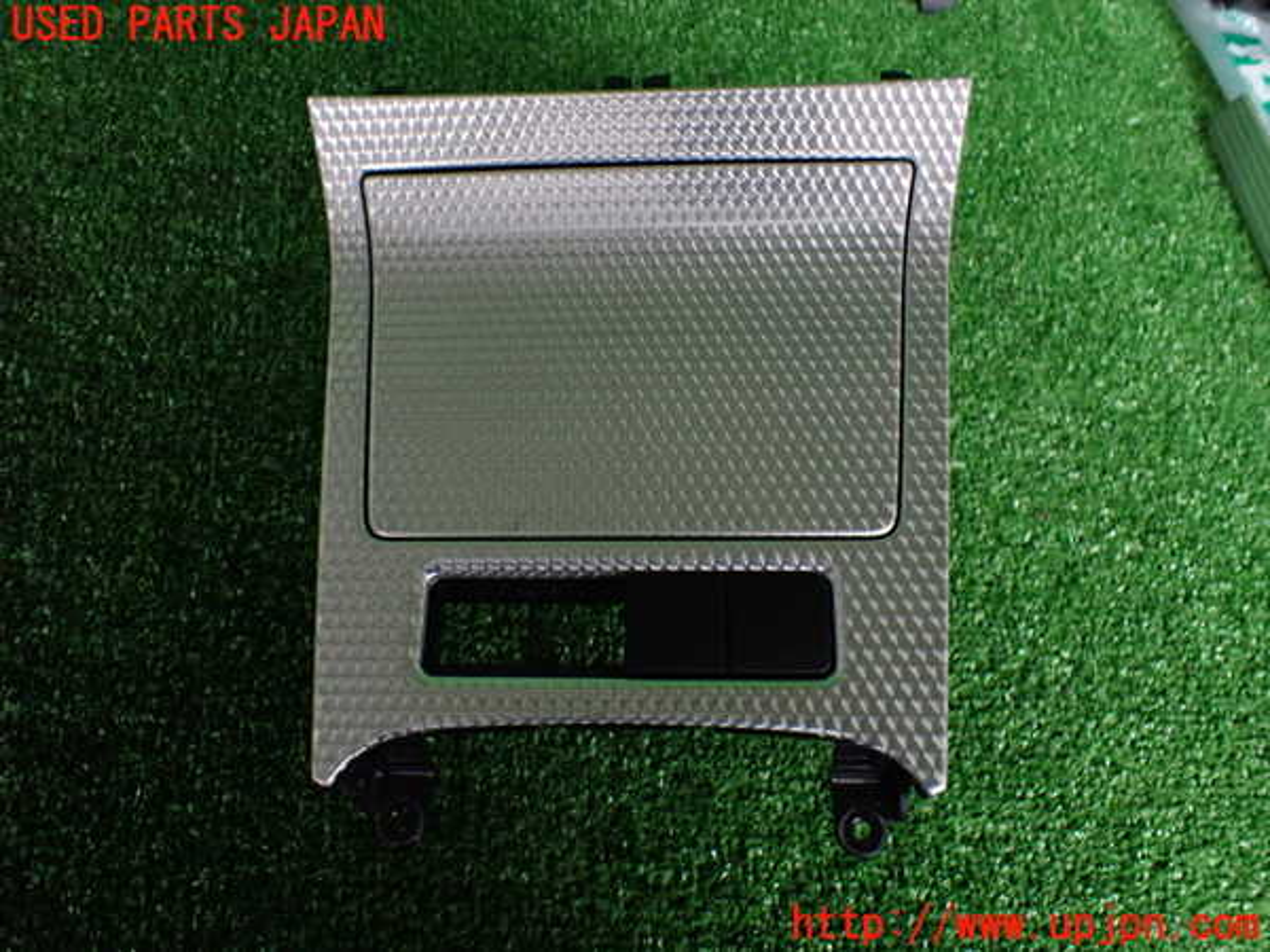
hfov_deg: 60.0
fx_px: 1101
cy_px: 476
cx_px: 635
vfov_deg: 46.8
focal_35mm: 30
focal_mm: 5.4
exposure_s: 1/125
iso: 500
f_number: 2.3
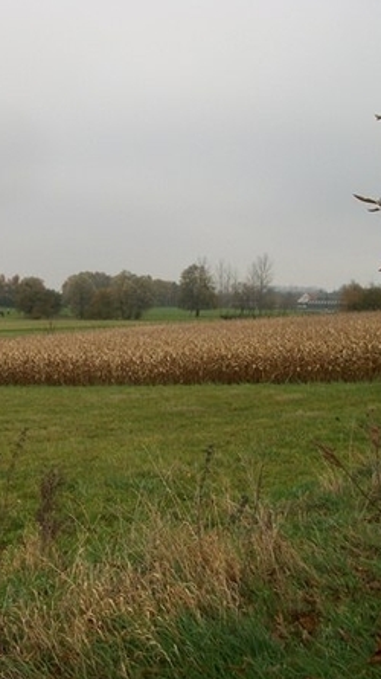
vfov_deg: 43.7
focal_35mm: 47
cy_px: 339
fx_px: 845
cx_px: 76
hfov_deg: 25.0
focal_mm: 5.7
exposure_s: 1/500
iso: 80
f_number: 2.9
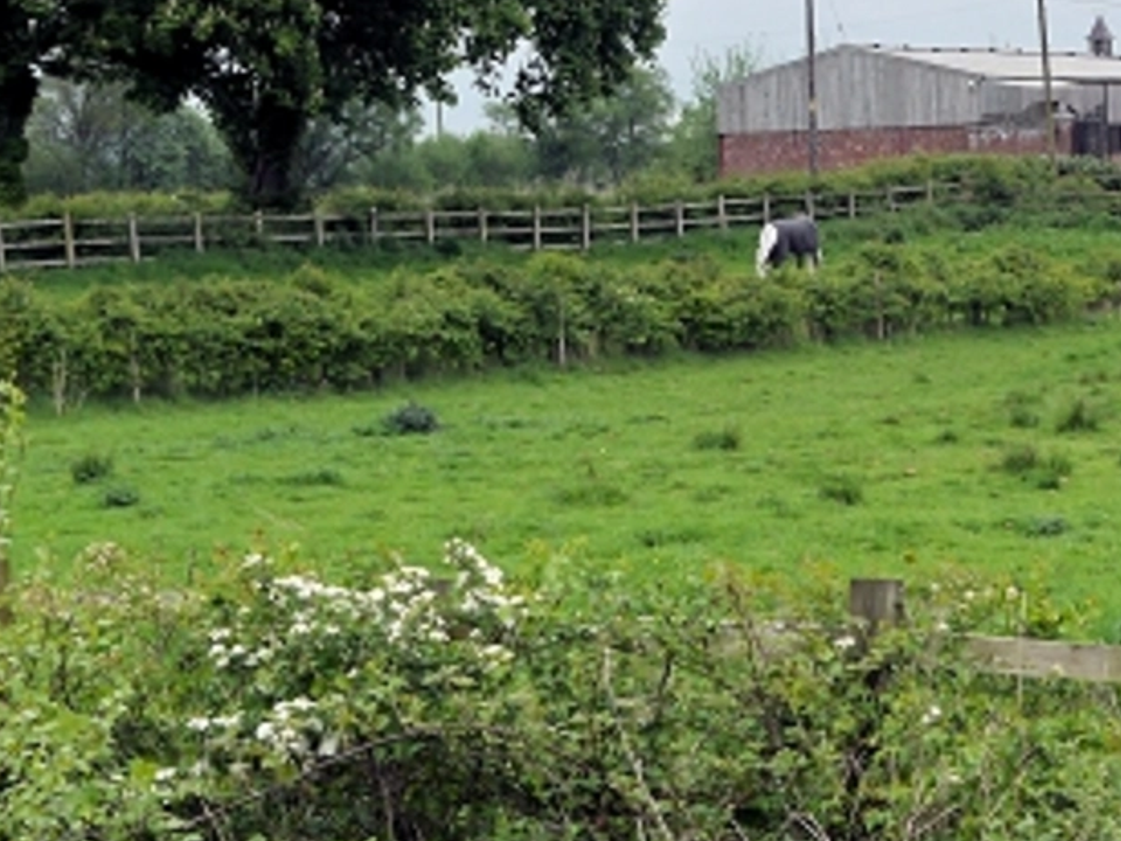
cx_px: 1112
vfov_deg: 13.2
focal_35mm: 112
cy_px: 236
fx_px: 3628
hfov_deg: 17.2
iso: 200
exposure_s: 1/200
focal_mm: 24
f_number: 6.3
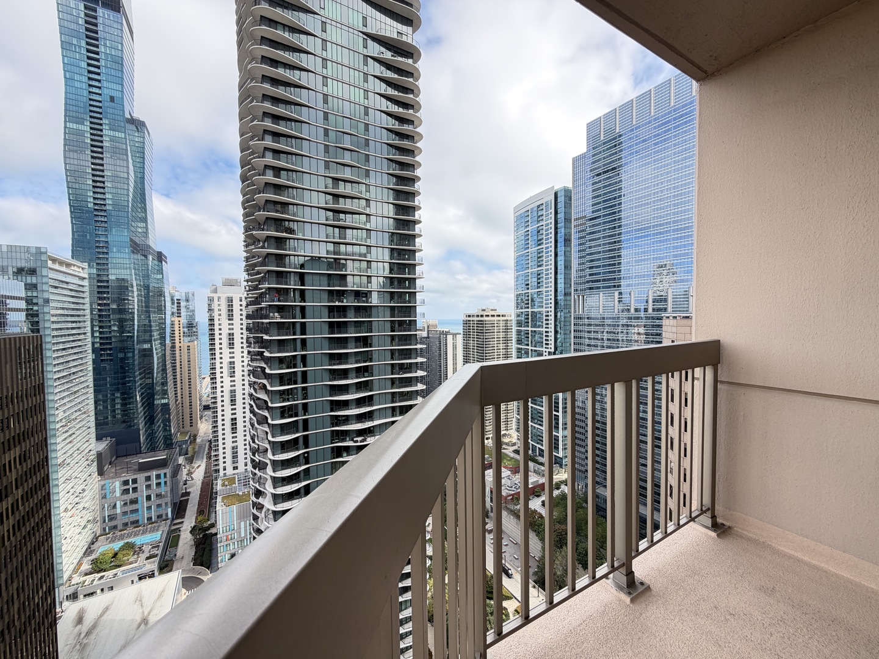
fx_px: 356
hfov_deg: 102.1
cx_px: 440
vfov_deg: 85.7
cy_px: 330
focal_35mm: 14
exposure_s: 1/301
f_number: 2.2
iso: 50
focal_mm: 2.22
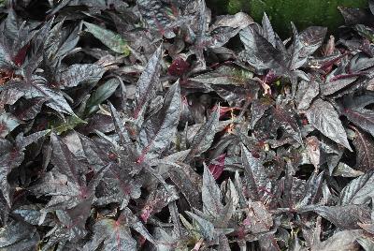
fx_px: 499
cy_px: 126
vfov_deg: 28.2
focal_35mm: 48
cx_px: 187
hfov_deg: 41.1
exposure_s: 1/60
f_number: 4.8
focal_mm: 32
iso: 320
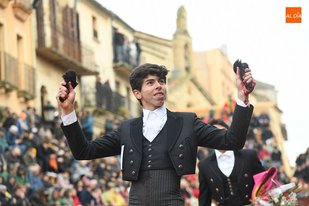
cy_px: 103
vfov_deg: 9.2
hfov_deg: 13.7
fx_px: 1288
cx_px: 154
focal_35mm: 150
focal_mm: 150
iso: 1600
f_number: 5.6
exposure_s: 1/320
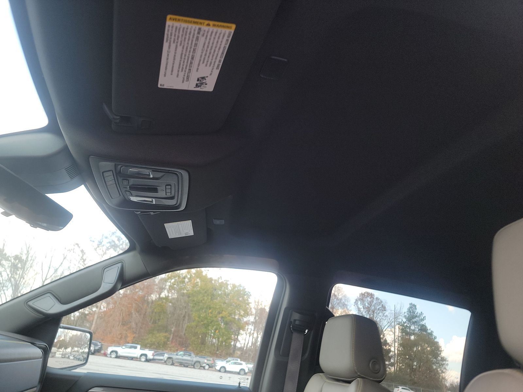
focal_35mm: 24
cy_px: 196
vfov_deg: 56.8
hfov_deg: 71.6
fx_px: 363
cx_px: 262
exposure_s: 1/59
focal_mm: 6.7
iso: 69
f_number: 1.8
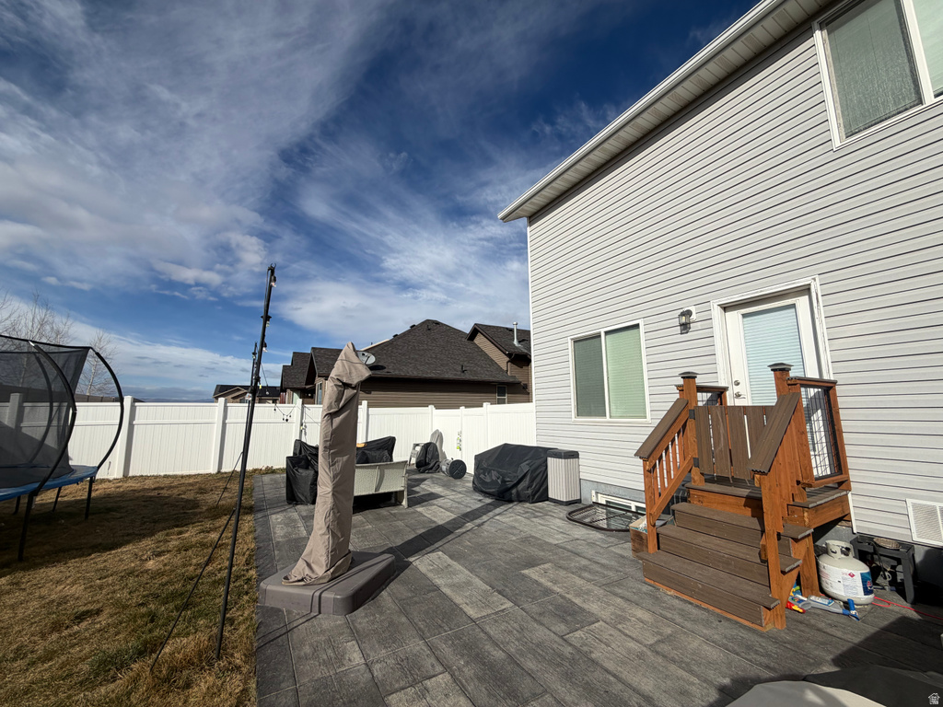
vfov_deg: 85.7
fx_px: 381
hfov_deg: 102.1
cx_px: 472
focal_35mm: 14
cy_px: 354
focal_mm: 2.22
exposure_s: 1/1497
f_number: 2.2
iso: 20
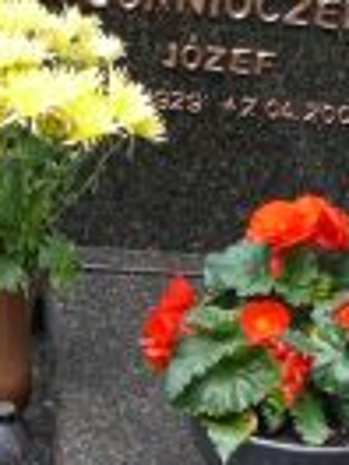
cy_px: 560
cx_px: 307
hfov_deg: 11.6
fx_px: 1707
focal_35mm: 127
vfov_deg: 15.0
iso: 100
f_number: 2.8
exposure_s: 1/40
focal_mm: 7.4
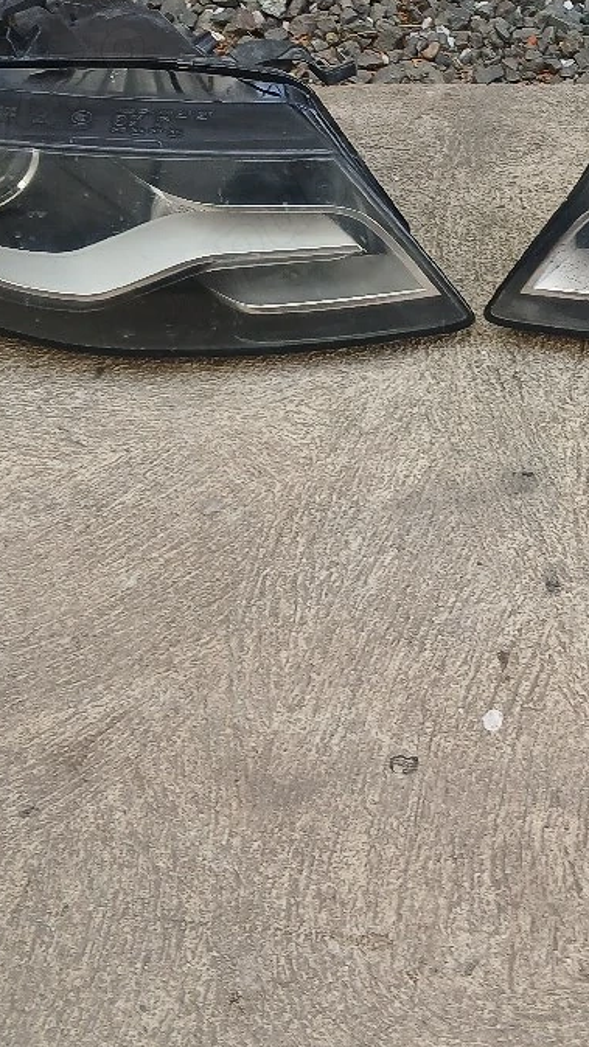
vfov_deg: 36.0
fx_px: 1555
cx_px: 483
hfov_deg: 21.2
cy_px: 210
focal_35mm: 56
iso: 32
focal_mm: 3.98
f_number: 1.8
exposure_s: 1/101
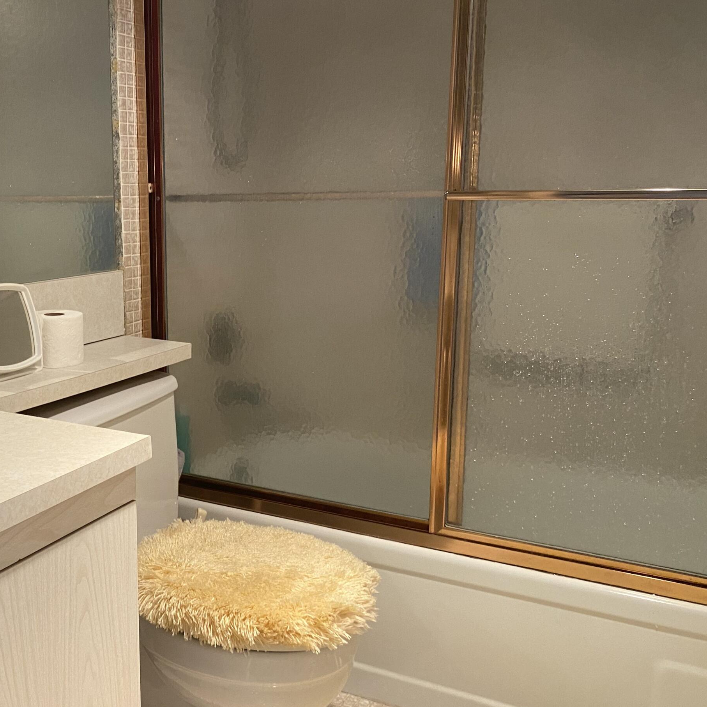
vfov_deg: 43.9
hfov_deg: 42.2
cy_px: 363
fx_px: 878
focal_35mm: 38
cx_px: 159
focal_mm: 4.25
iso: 100
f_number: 1.8
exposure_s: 1/60
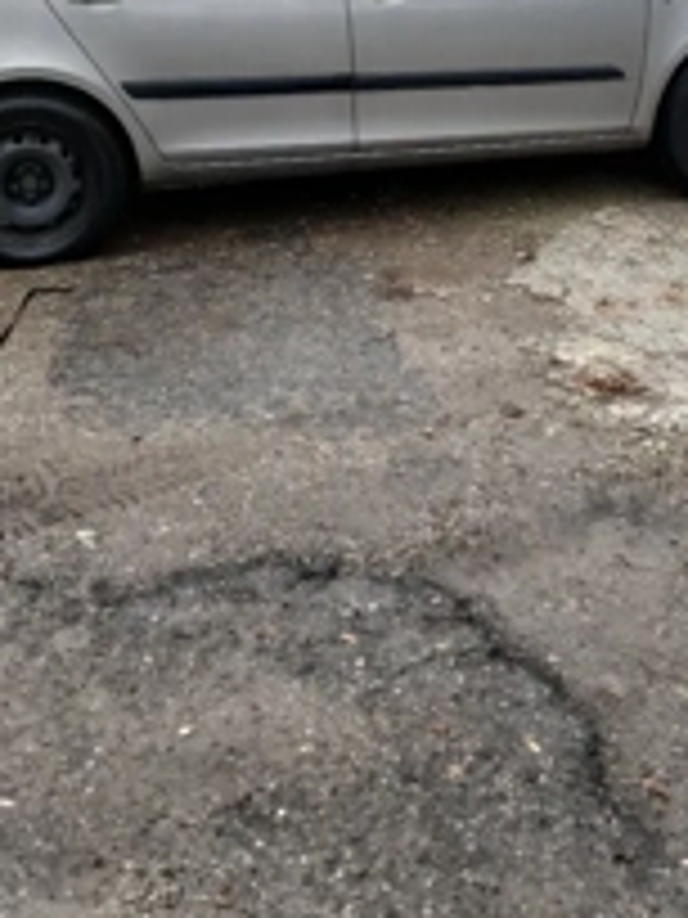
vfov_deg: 35.2
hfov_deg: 28.6
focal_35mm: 51
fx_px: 1352
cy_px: 86
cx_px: 346
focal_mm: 3.98
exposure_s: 1/100
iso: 40
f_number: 1.8
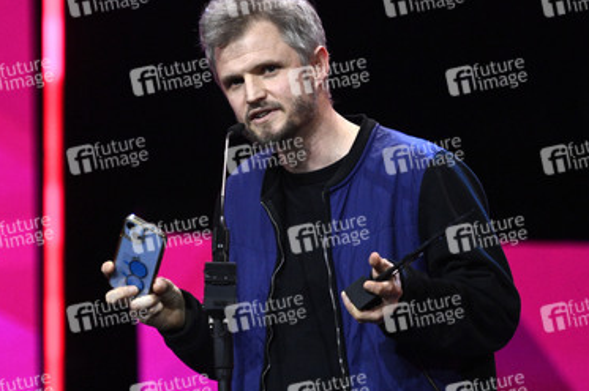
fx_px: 4937
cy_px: 196
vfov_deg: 4.5
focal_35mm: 302
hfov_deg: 6.8
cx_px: 287
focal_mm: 250
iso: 10000
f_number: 5.6
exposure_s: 1/250
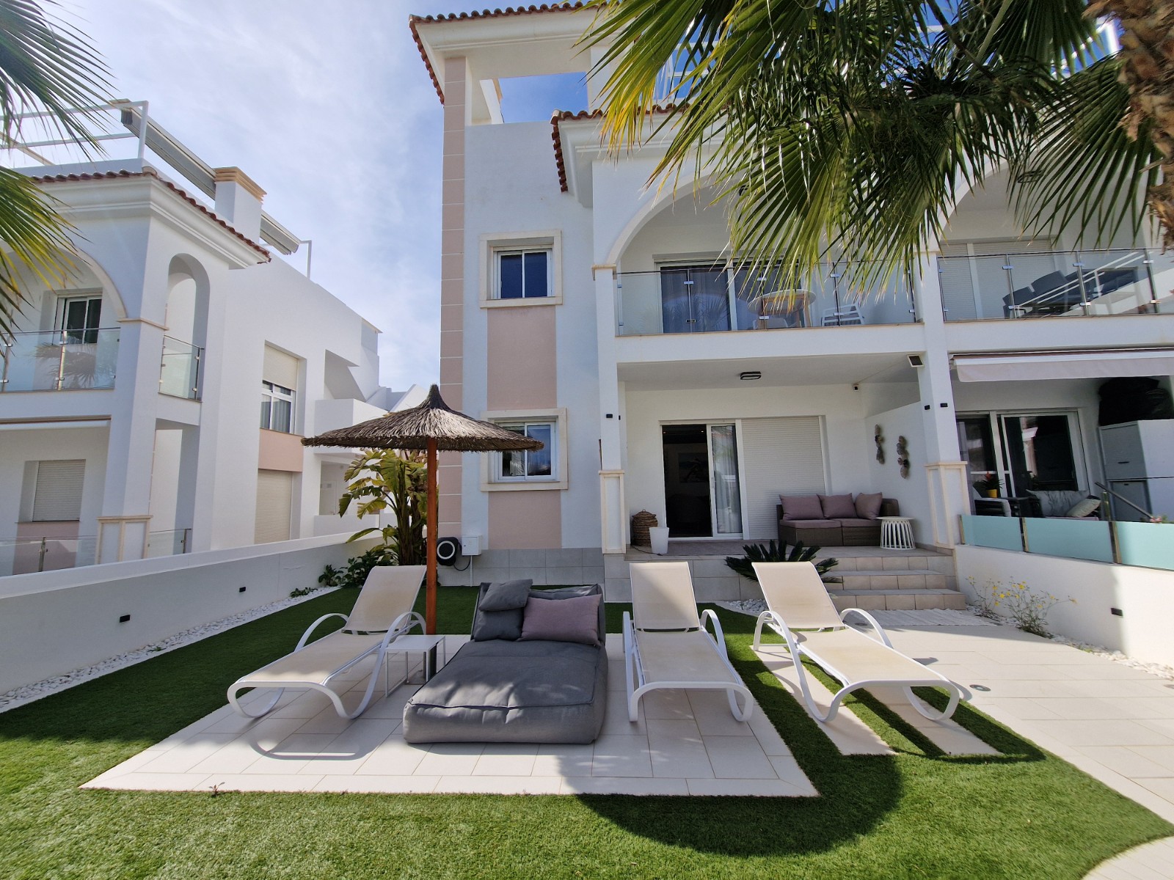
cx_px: 587
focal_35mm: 13
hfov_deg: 106.2
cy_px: 440
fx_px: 441
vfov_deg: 89.9
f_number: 2.2
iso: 50
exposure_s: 1/2912
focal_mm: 2.2
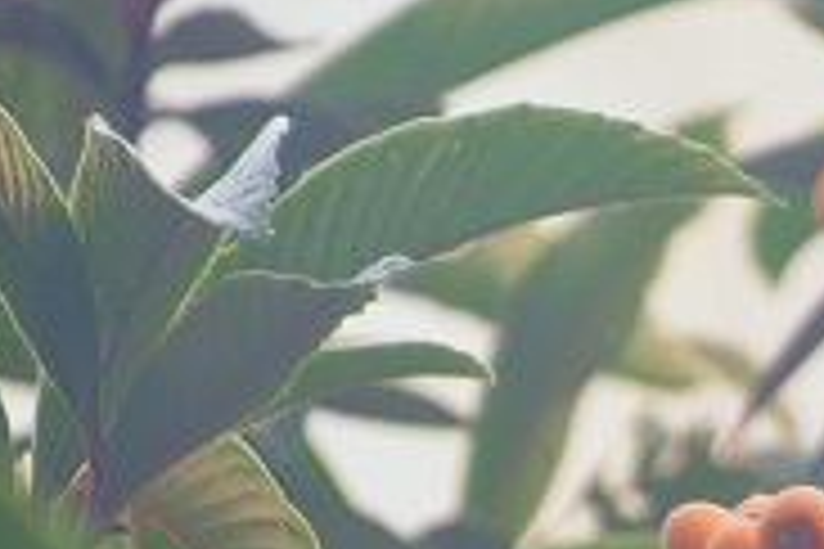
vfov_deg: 0.9
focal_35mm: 1475
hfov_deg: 1.4
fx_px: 33758
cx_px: 941
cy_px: 711
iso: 320
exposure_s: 1/125
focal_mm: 300
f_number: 6.3
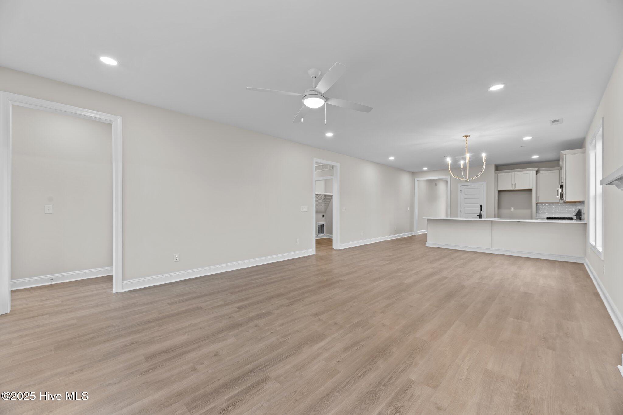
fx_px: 242
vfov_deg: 81.2
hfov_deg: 104.3
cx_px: 312
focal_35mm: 14
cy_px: 208
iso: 100
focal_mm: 14
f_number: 9
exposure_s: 1.3
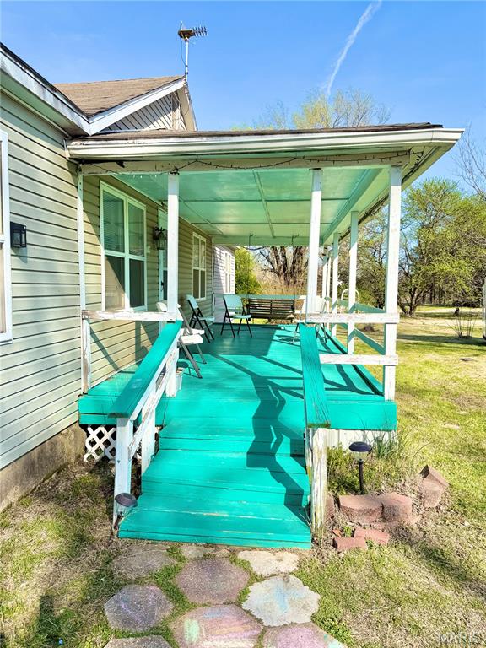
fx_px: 449
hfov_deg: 56.8
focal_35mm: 24
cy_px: 324
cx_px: 243
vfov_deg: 71.6
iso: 80
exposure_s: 1/3953
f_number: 1.78
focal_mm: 6.76
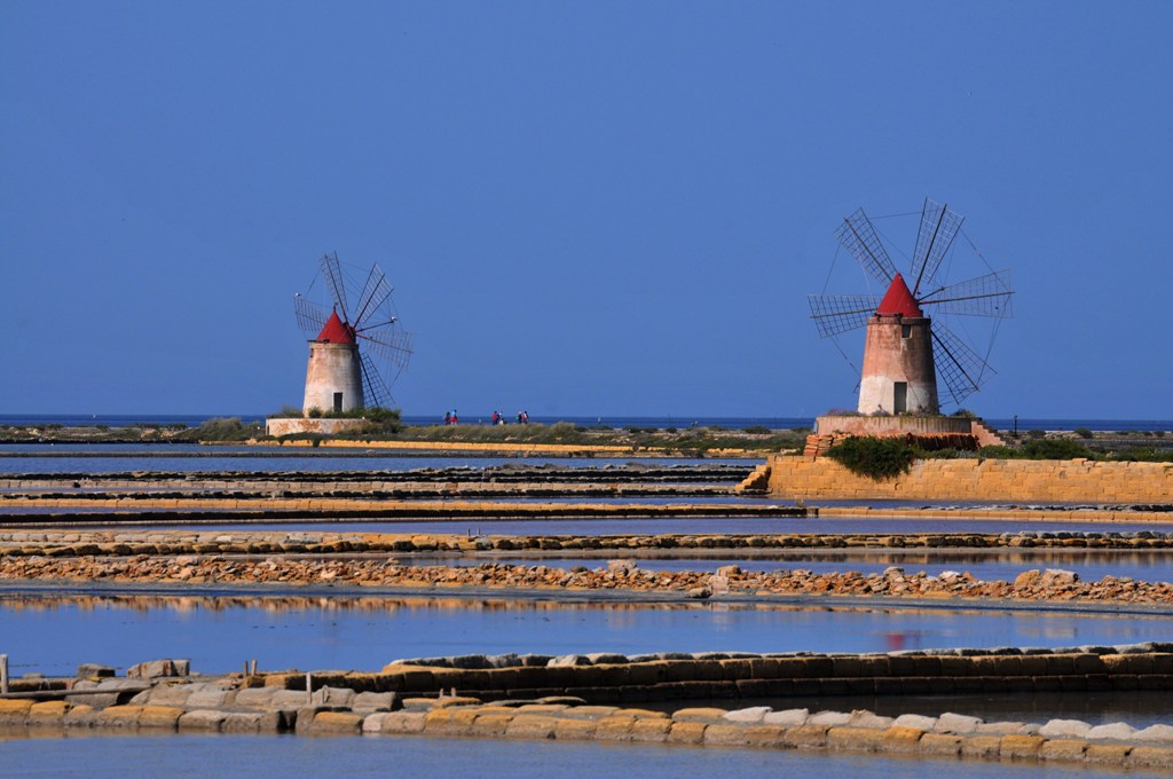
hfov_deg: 6.9
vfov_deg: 4.6
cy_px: 390
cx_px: 586
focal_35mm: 300
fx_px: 9763
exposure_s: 1/750
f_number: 13
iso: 280
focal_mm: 200
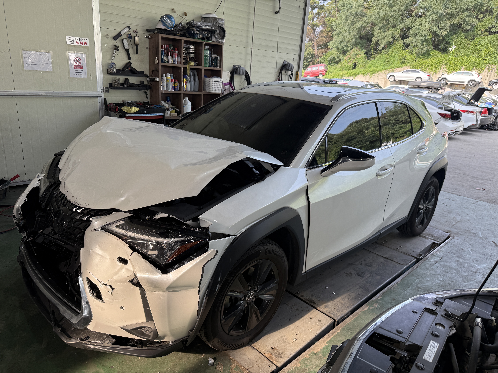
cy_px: 186
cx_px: 249
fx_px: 345
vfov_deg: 56.8
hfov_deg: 71.6
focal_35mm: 24
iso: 100
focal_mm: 6.76
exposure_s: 1/470
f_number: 1.78
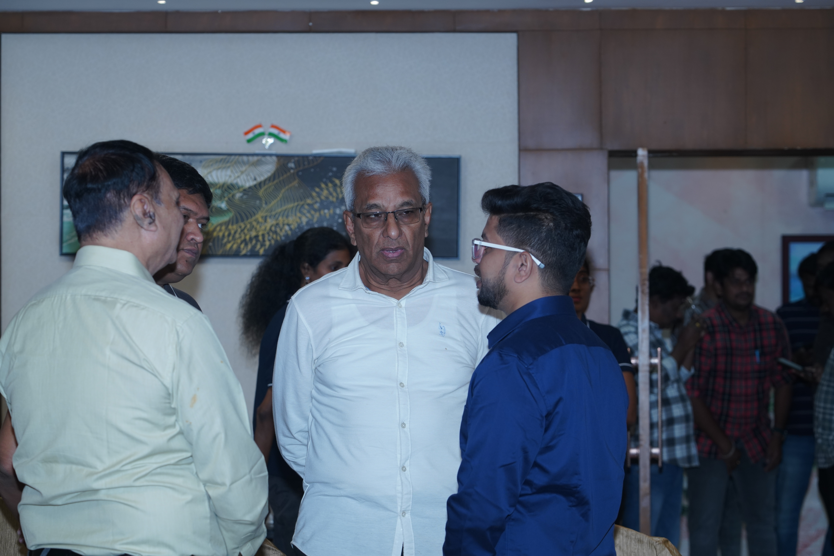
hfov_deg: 19.5
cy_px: 278
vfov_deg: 13.0
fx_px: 2433
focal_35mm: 105
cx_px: 417
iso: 800
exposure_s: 1/200
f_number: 5.6
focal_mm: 105
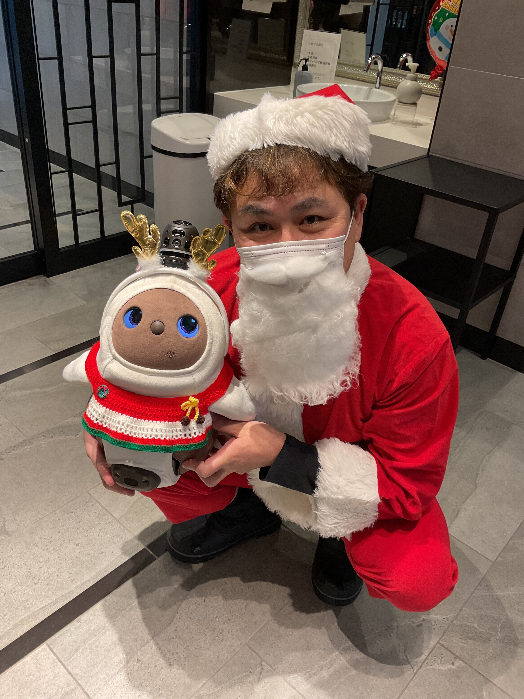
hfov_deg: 48.2
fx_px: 585
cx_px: 262
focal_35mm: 29
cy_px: 350
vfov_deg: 61.7
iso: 50
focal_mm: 3
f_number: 1.8
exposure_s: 1/50
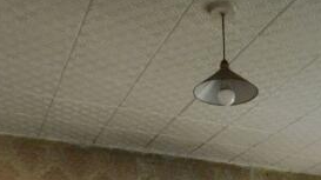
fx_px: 502
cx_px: 287
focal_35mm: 59
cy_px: 395
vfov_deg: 15.0
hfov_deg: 33.6
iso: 1800
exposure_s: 1/30
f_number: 3.5
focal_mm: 10
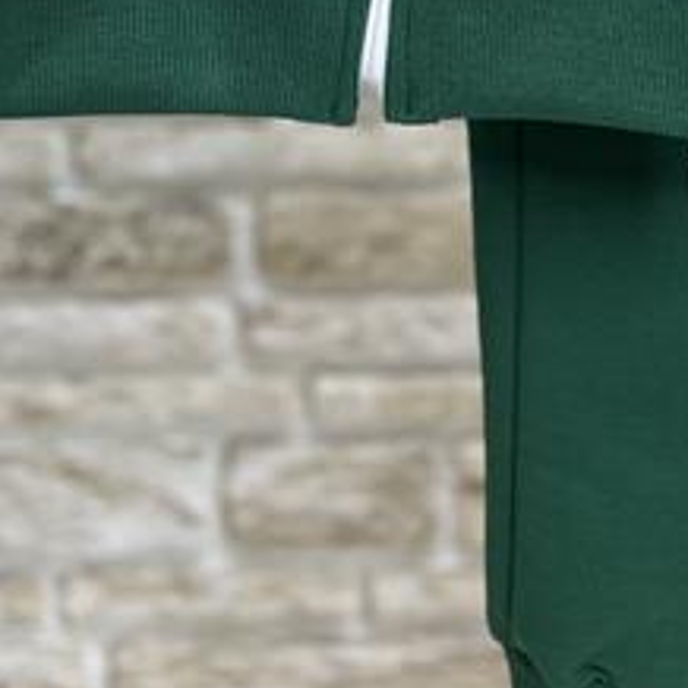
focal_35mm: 78
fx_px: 1754
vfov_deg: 19.0
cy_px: -394
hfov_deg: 21.6
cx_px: 641
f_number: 1.78
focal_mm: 6.86
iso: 100
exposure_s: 1/100
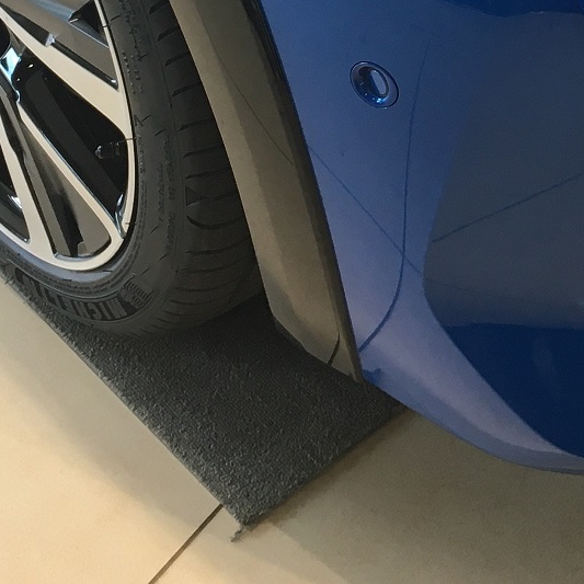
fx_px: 1851
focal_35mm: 97
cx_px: 515
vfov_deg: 16.9
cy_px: -163
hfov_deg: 17.7
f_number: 2.2
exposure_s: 1/30
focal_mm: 4.15
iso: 25
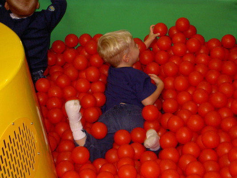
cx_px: 118
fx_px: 514
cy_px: 89
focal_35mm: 75
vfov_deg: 19.6
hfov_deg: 26.0
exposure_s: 1/80
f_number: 4.2
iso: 200
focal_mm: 12.4
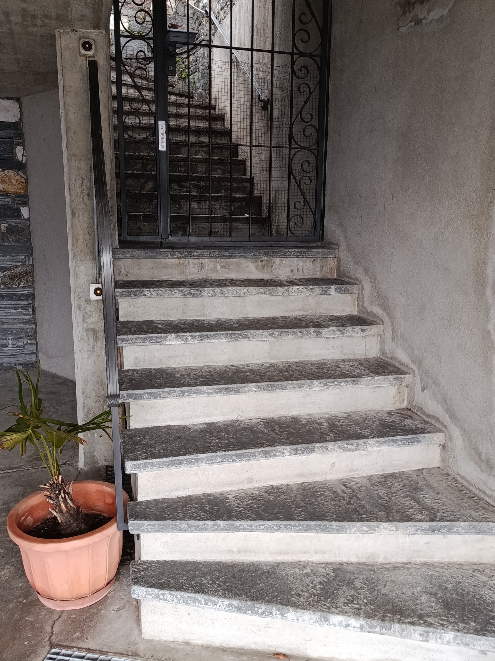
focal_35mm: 30
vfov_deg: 60.0
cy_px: 330
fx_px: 572
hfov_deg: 46.8
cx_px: 248
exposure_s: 1/33.3
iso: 1319
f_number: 1.7
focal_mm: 5.24
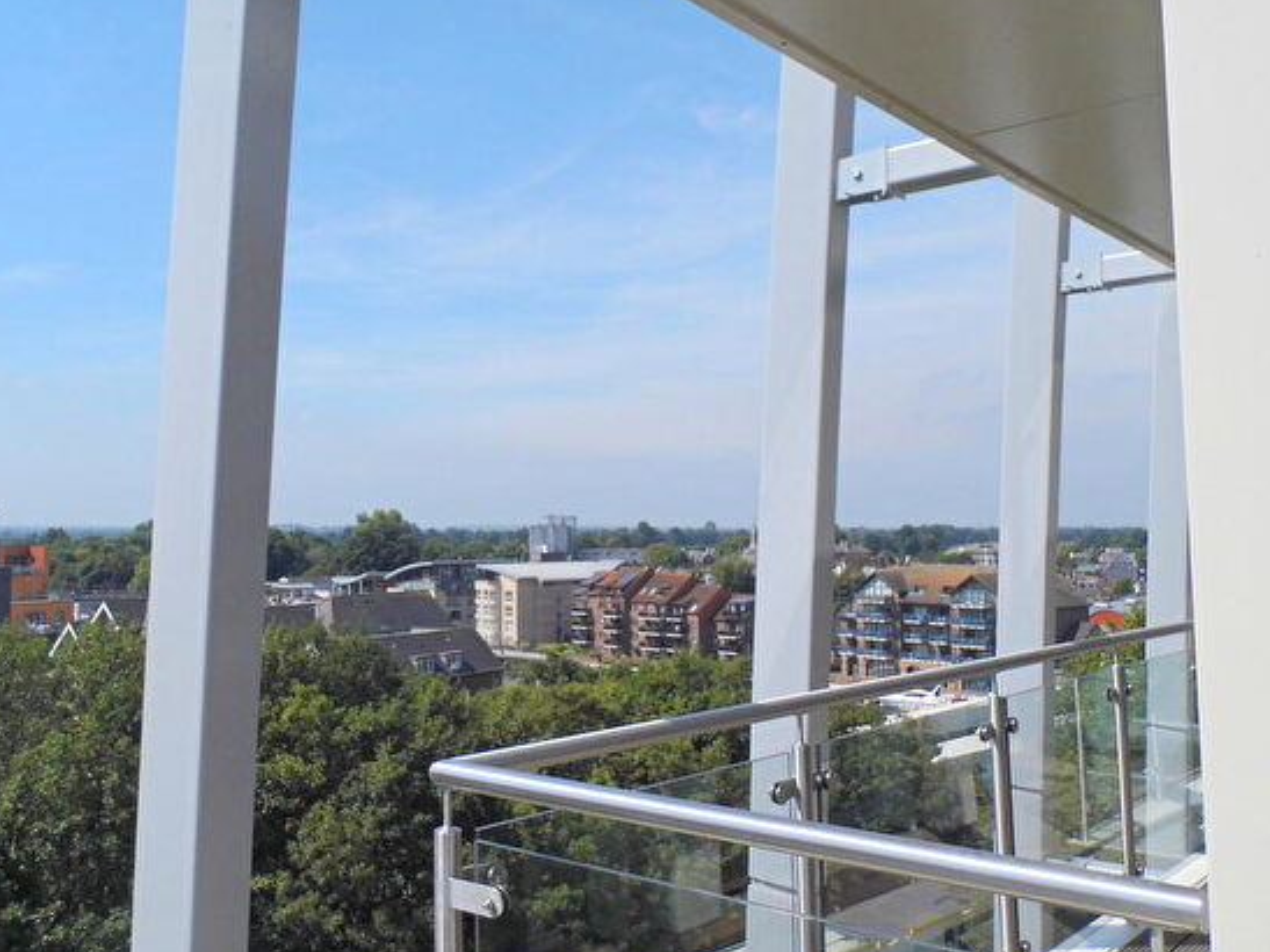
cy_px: 440
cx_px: 488
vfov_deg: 44.1
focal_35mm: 32
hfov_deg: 56.2
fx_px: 1174
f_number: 8.9
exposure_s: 1/320
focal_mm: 4.5
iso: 100
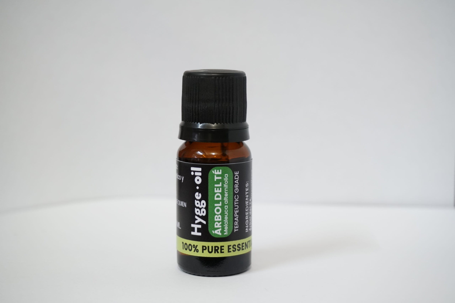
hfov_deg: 30.5
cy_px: 152
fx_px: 834
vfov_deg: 20.6
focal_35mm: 66
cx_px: 228
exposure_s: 1/80
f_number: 5.6
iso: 3200
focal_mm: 44
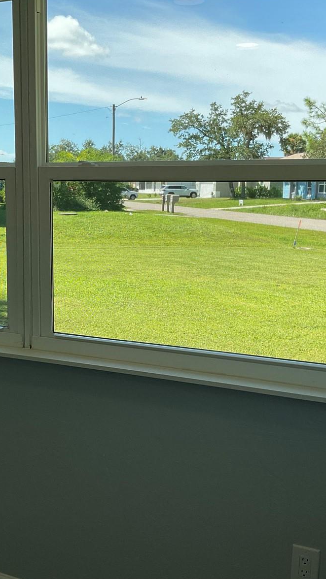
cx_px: 97
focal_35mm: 43
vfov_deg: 47.4
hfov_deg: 27.4
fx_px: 661
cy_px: 290
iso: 16
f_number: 1.8
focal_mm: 3
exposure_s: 1/606
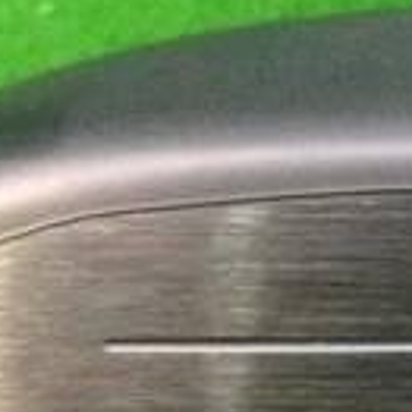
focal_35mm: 134
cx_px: 733
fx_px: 1804
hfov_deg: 12.0
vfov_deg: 12.8
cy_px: 437
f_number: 2.4
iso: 200
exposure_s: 1/15
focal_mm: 3.3
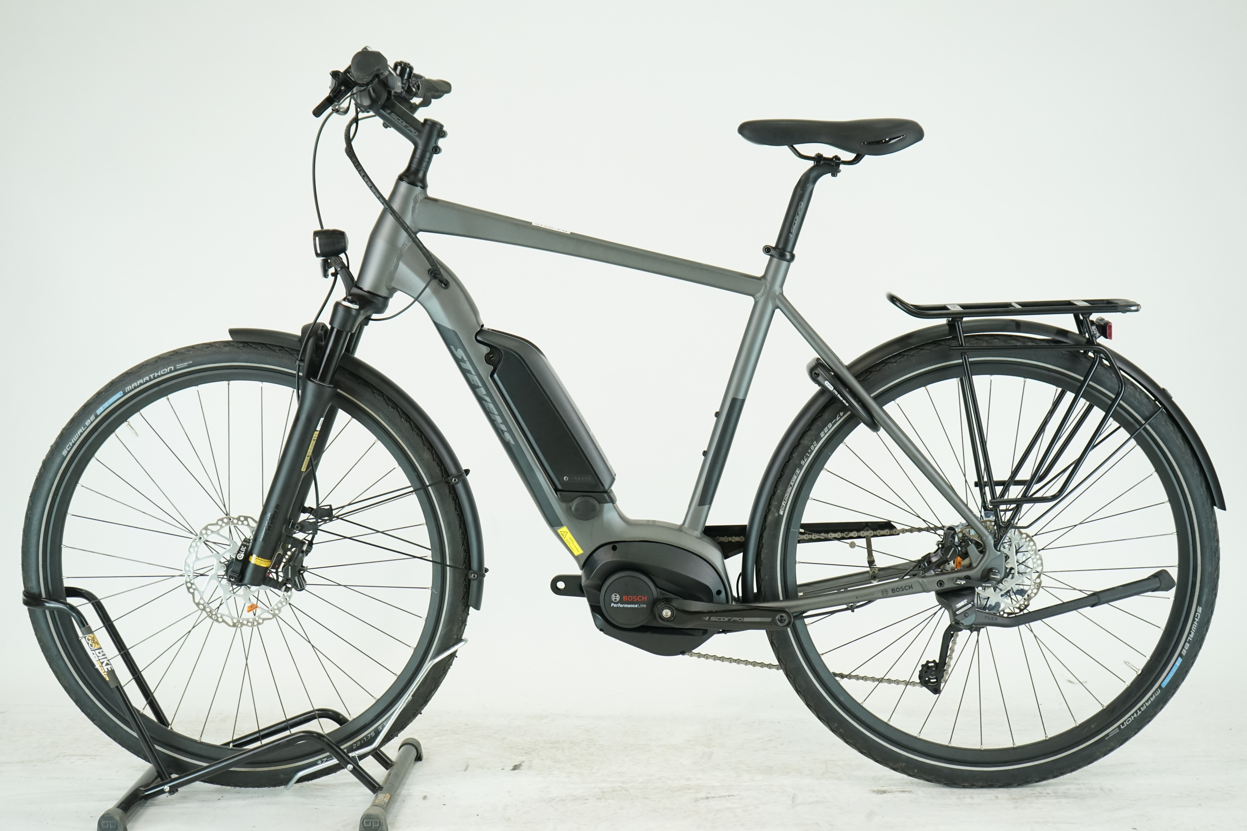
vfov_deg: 24.2
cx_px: 624
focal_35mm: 56
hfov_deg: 35.6
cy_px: 416
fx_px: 1940
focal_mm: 56
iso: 1600
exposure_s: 1/200
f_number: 5.6
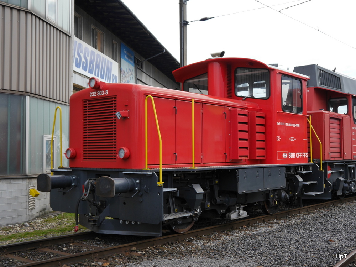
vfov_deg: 31.5
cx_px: 178
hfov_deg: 41.2
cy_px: 134
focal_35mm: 46
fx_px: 473
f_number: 4.4
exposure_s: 1/80
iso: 160
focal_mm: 23
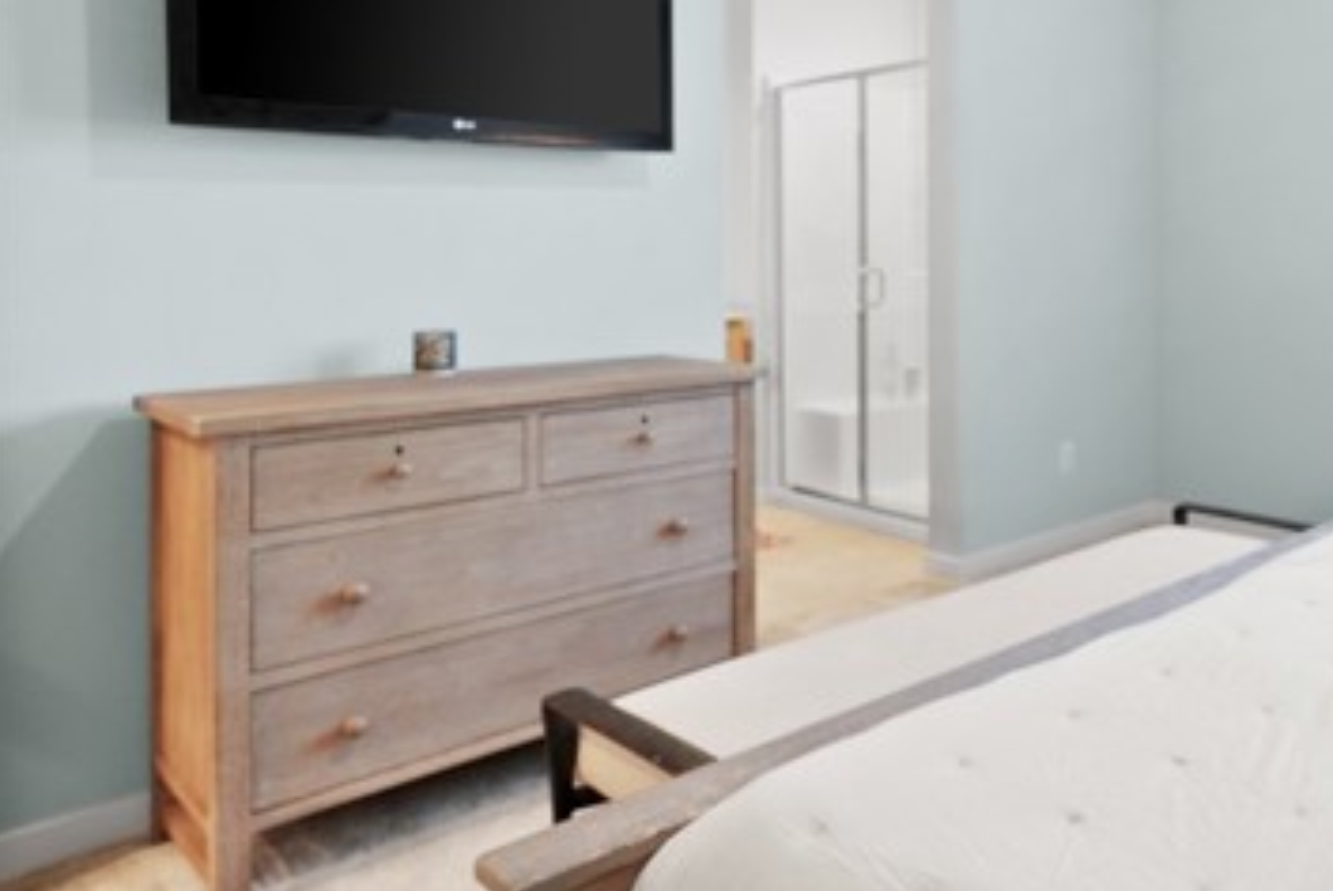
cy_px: 259
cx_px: 1201
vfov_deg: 44.0
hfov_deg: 55.2
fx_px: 1075
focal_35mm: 29
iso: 800
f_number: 4
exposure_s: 1/15
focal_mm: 16
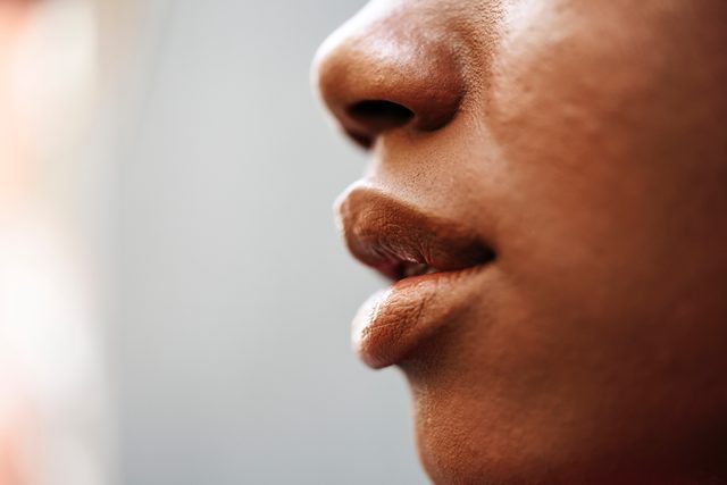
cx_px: 364
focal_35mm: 60
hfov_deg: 33.4
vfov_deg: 22.6
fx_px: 1212
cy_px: 242
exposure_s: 1/400
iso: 500
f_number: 3.2
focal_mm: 60
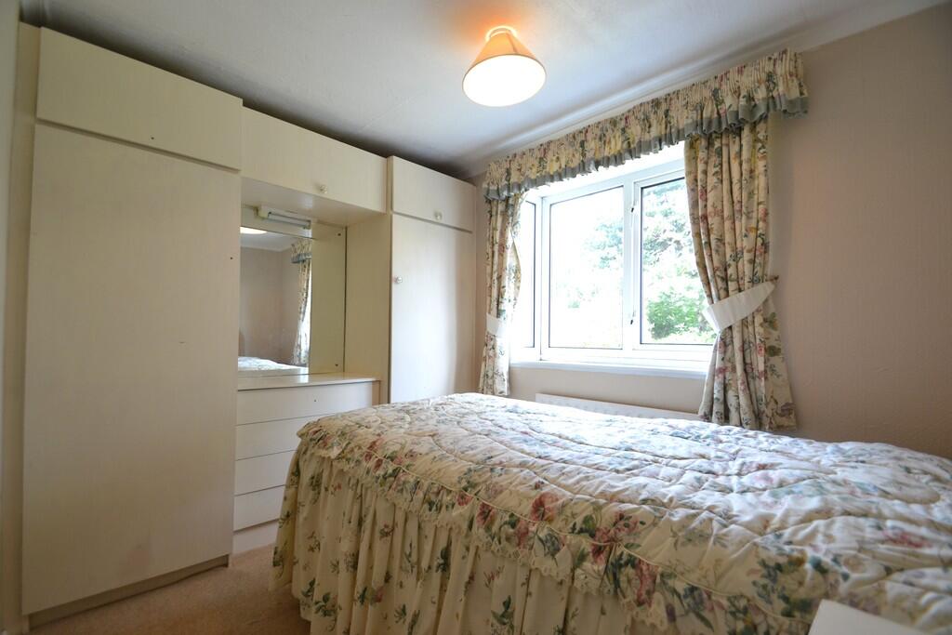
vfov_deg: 77.3
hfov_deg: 100.4
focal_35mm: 15
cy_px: 318
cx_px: 476
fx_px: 397
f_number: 4.5
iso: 400
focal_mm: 10
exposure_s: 1/80
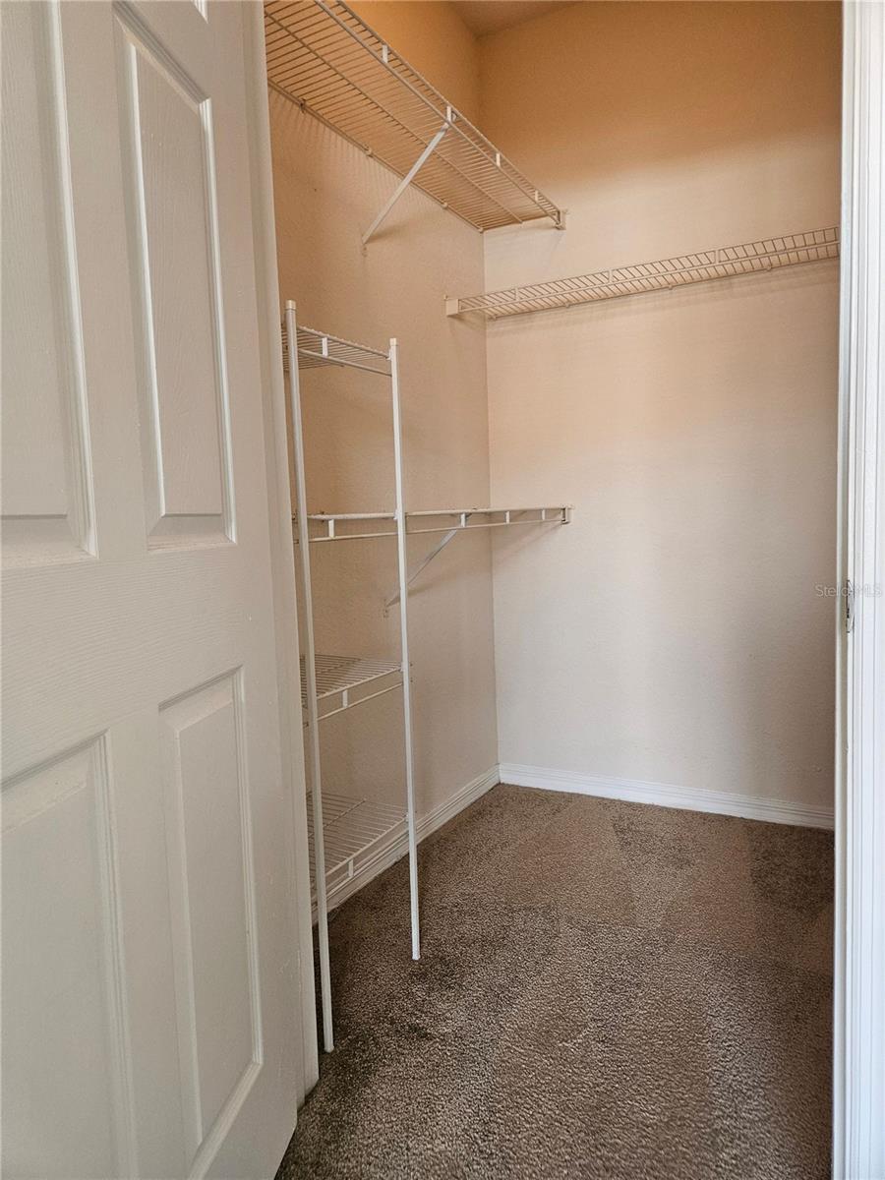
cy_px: 590
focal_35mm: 23
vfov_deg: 73.9
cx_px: 442
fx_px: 784
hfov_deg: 58.9
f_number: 1.8
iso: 250
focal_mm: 5.4
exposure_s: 1/120
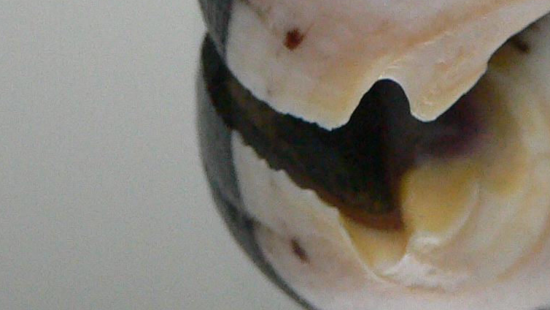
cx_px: 417
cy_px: -131
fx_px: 1487
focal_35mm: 102
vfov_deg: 11.5
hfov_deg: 20.8
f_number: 2.8
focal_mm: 4.6
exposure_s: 1/60
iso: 200
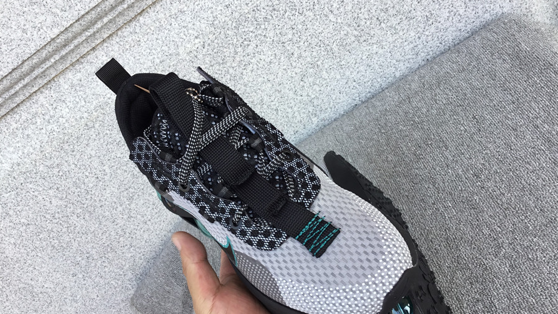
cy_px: 169
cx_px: 280
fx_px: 503
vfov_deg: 34.6
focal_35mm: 34
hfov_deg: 58.0
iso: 25
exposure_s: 1/122
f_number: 2.4
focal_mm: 3.3
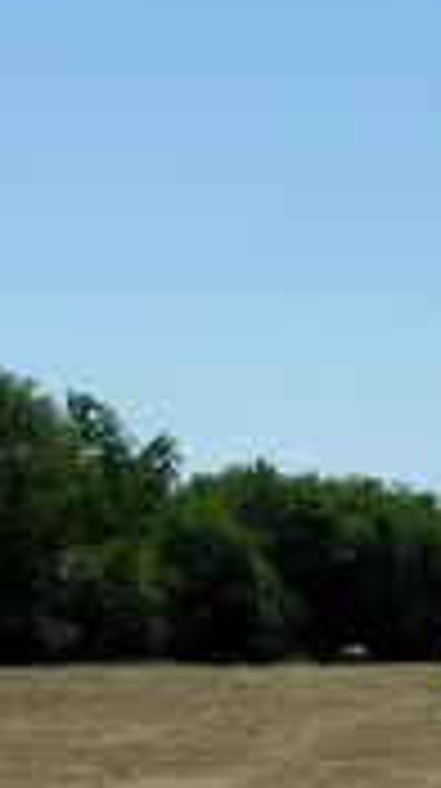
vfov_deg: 24.6
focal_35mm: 84
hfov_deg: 13.7
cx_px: 616
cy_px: 705
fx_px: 1752
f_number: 10.4
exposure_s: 1/180
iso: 80
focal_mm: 4.9
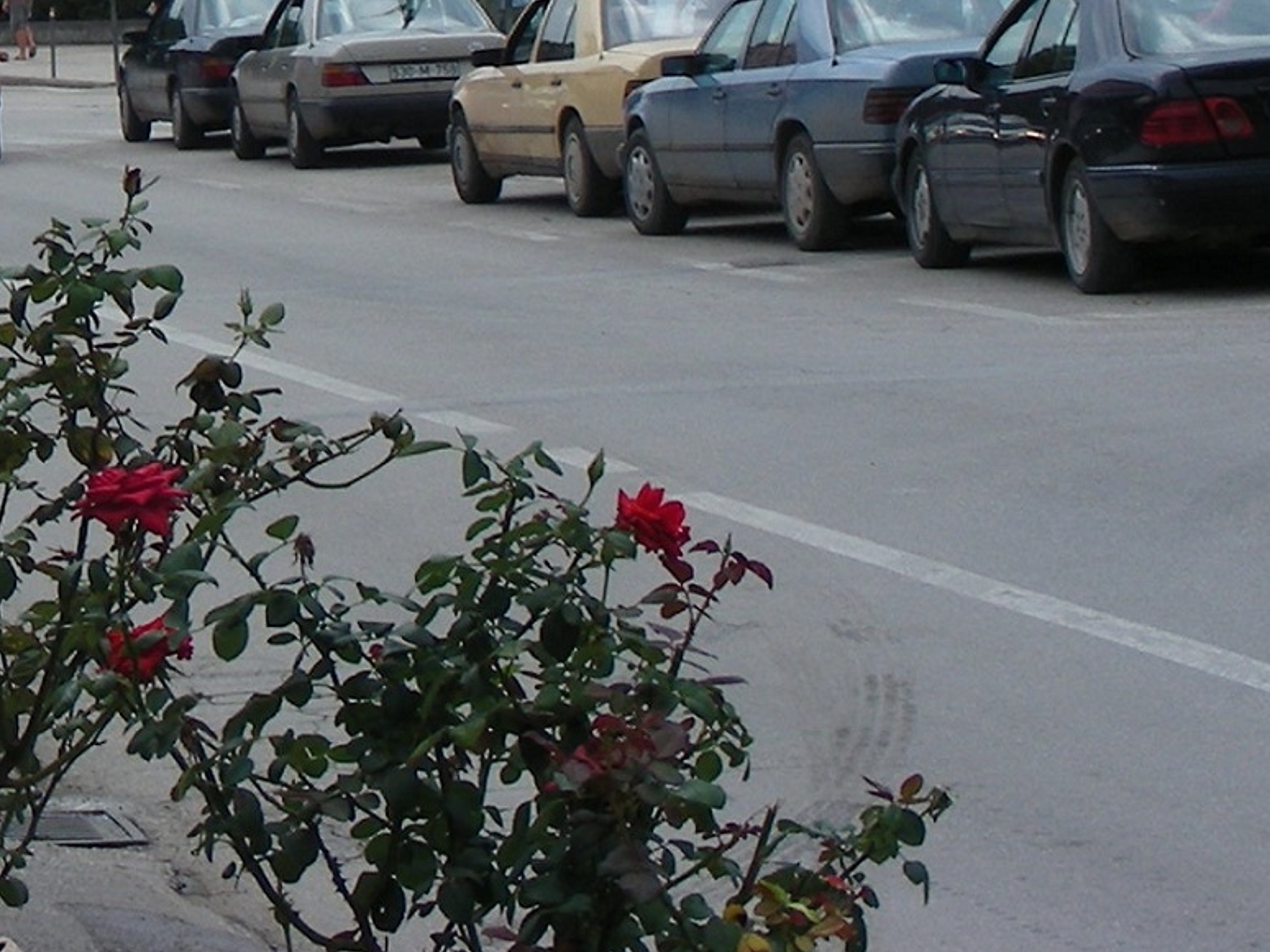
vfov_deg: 8.5
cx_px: -258
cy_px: -408
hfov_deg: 11.3
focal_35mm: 171
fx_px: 6272
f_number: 4
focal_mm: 9.7
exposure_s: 1/394
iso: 50
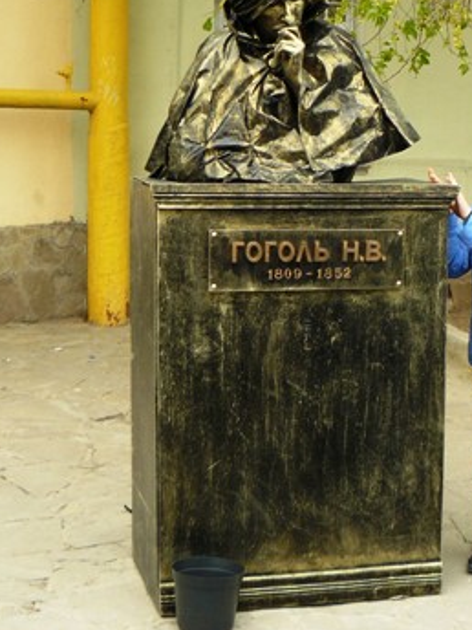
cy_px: 196
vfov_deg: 28.7
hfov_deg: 21.7
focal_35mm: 67
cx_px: 351
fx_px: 1218
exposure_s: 1/100
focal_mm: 6
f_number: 2.8
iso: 100
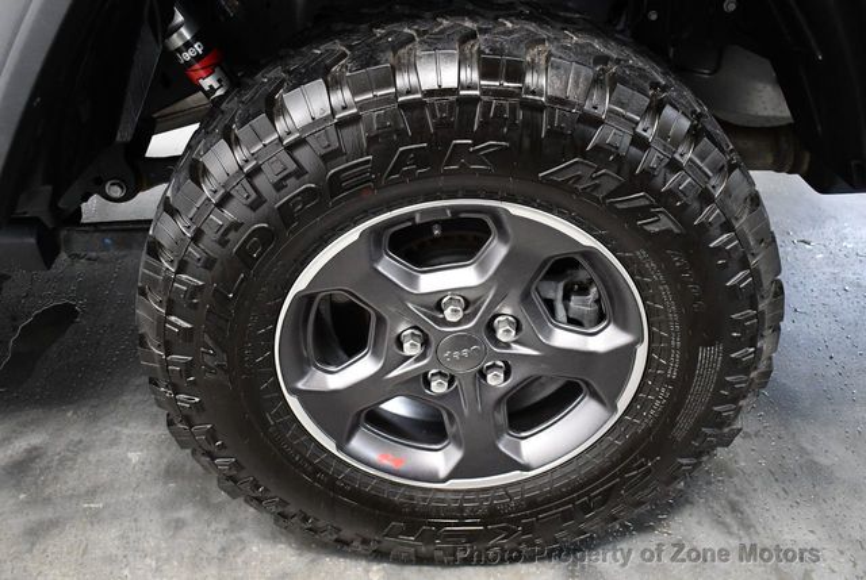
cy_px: 290
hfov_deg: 53.1
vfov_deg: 37.0
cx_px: 433
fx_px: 867
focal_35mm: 36
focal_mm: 18
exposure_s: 1/125
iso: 3200
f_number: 3.5
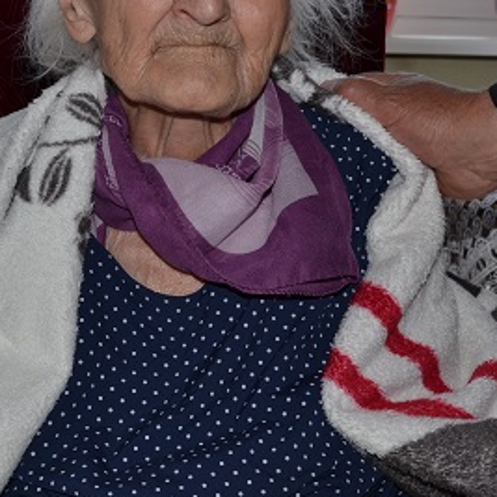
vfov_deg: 20.1
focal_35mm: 86
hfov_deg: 20.2
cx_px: 207
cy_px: 179
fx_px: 1397
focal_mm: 30
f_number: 8
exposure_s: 1/60
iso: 100
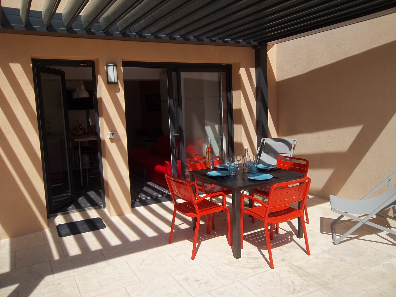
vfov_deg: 49.7
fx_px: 320
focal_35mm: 28
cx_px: 198
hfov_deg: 63.4
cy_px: 148
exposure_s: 1/250
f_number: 7.86
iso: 64
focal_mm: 5.05
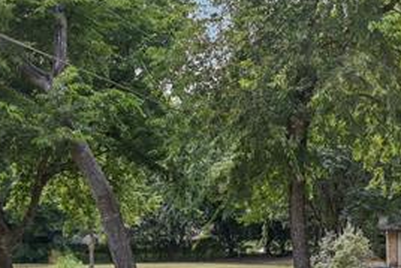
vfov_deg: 21.6
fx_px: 691
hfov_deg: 28.9
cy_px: 218
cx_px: 455
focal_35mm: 62
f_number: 8
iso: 400
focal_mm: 26
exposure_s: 1/400
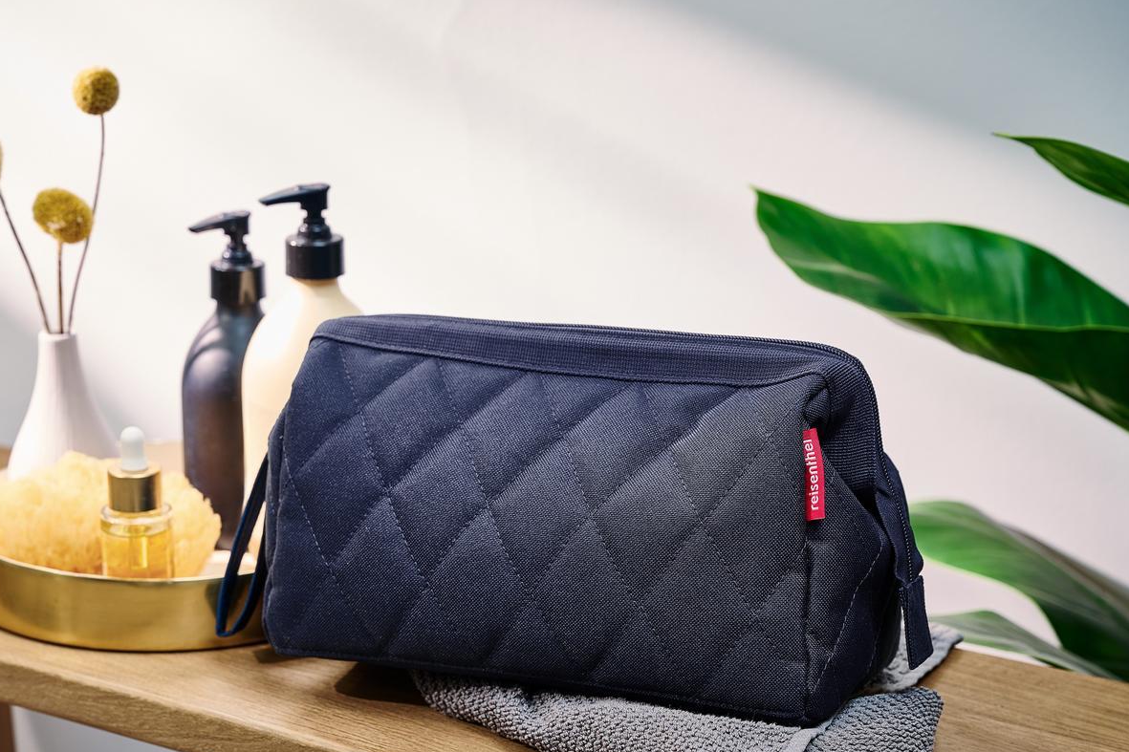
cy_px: 442
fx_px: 2602
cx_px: 486
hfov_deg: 24.5
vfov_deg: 16.4
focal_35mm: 83
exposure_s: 1/3
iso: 160
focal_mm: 70
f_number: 5.6
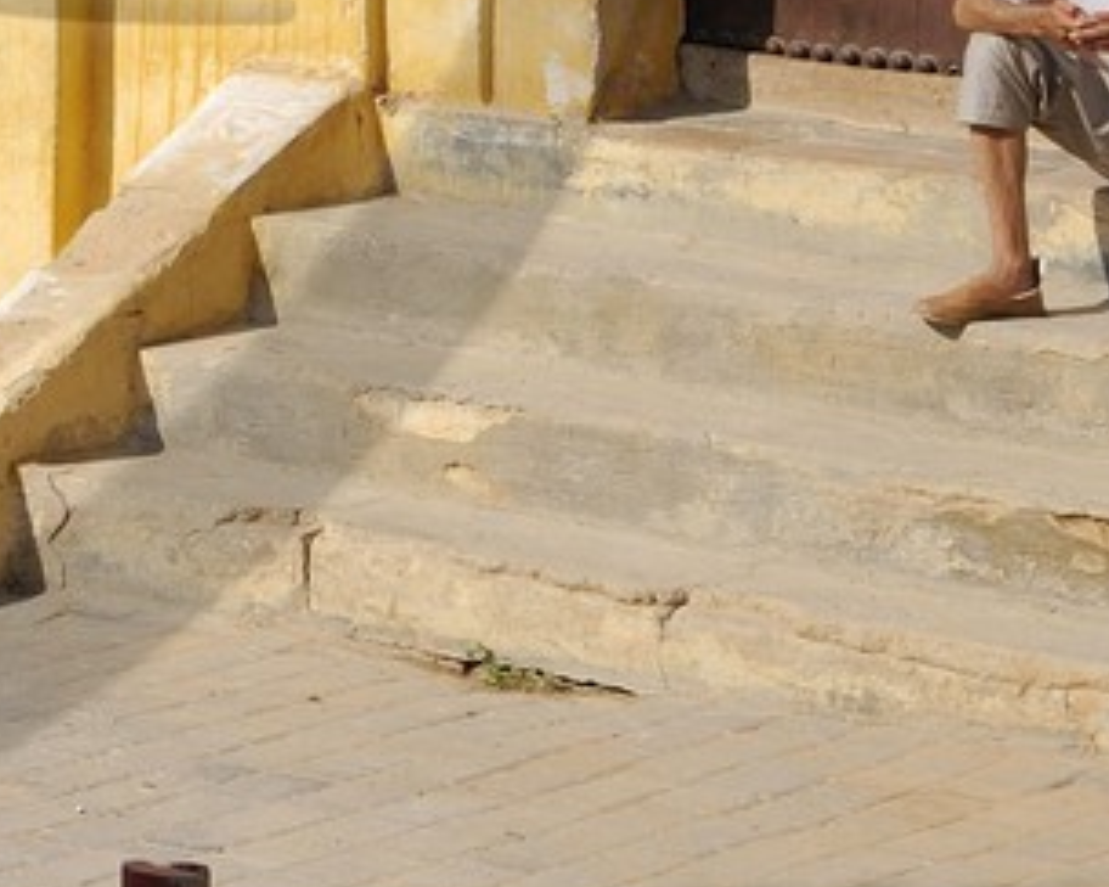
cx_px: -759
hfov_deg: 12.5
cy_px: -569
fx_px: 4692
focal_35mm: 143
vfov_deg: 10.3
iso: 200
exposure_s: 1/160
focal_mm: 29
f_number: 16
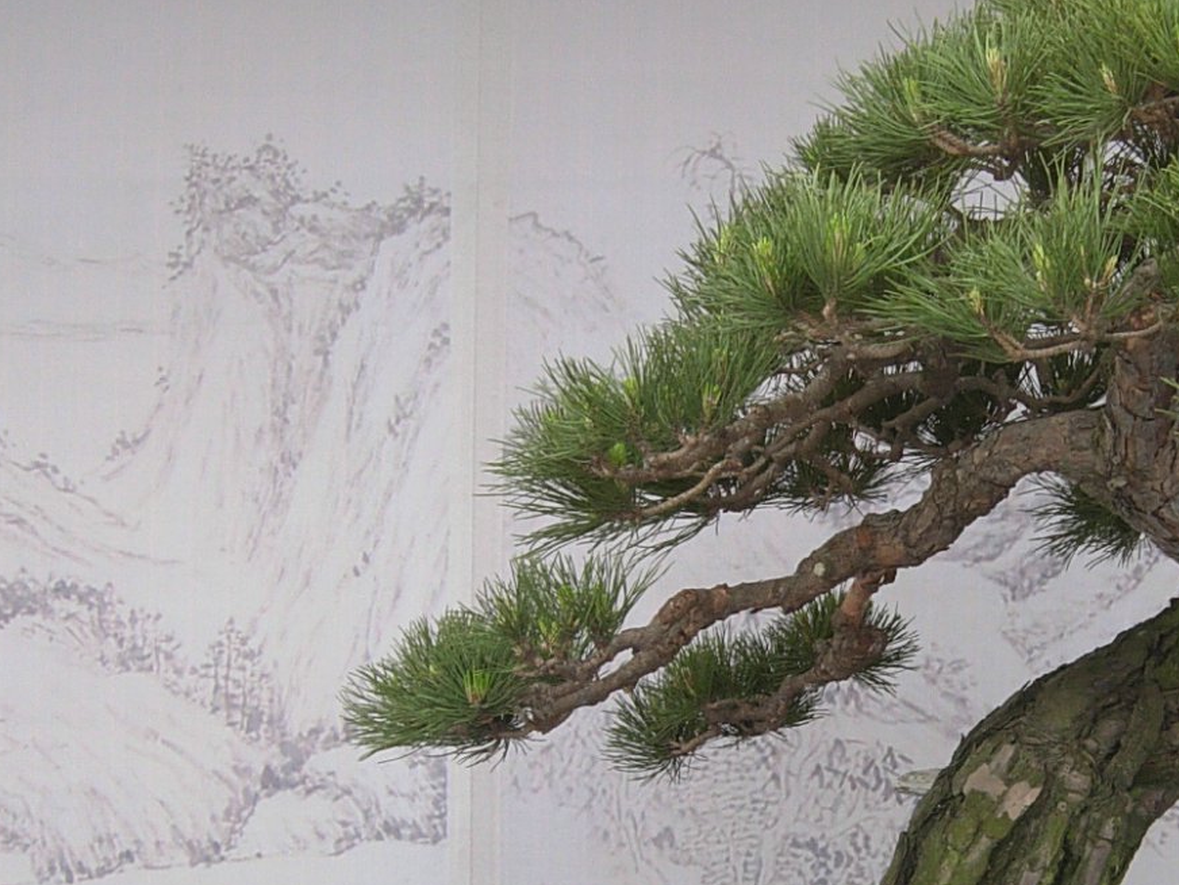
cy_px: 699
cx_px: 1026
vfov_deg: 17.8
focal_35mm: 82
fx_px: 2793
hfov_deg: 23.3
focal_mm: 7.5
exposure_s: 1/98.7
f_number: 3.8
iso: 50
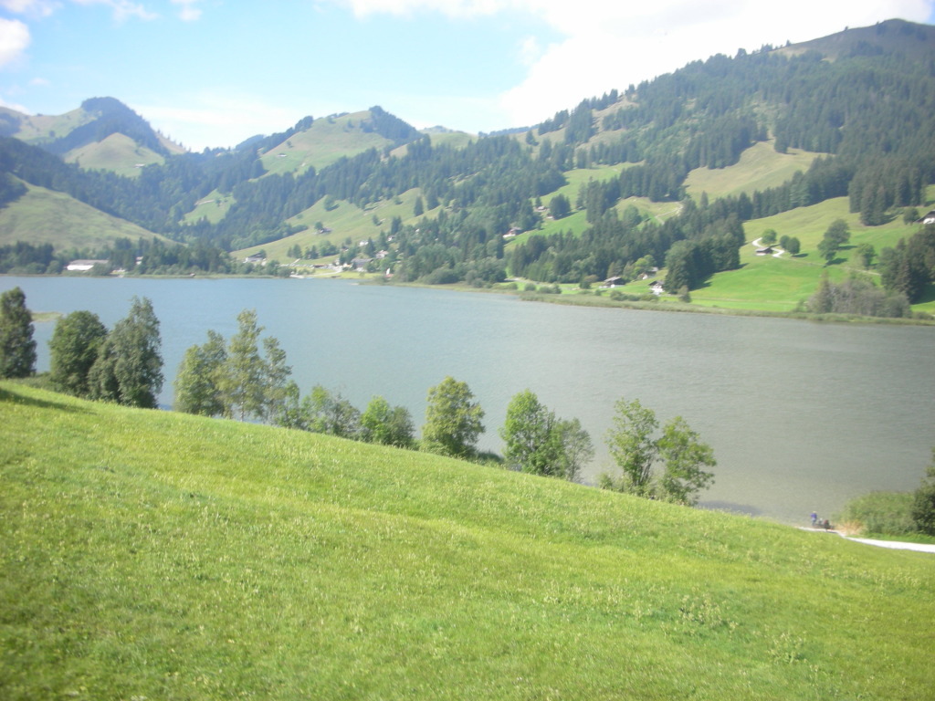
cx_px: 468
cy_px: 350
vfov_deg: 40.7
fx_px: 945
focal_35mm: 35
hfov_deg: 52.6
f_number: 8.5
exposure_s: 1/35.4
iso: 50
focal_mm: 5.8
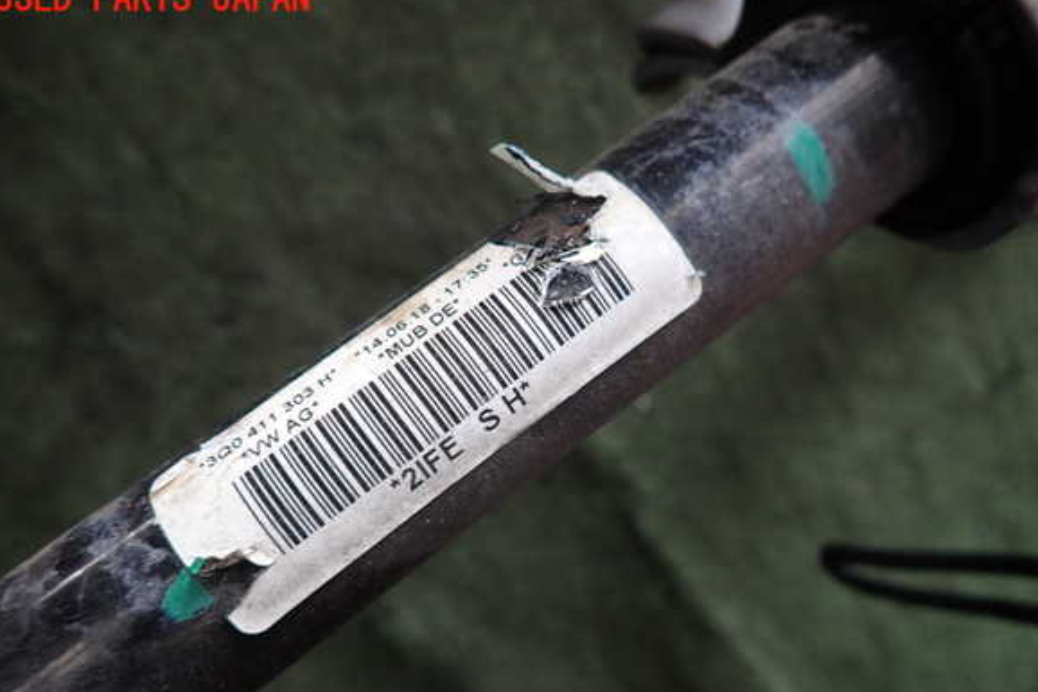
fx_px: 778
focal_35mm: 27
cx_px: 523
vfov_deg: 47.8
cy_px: 381
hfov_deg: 67.4
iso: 200
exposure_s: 1/60
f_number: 2
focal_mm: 4.5
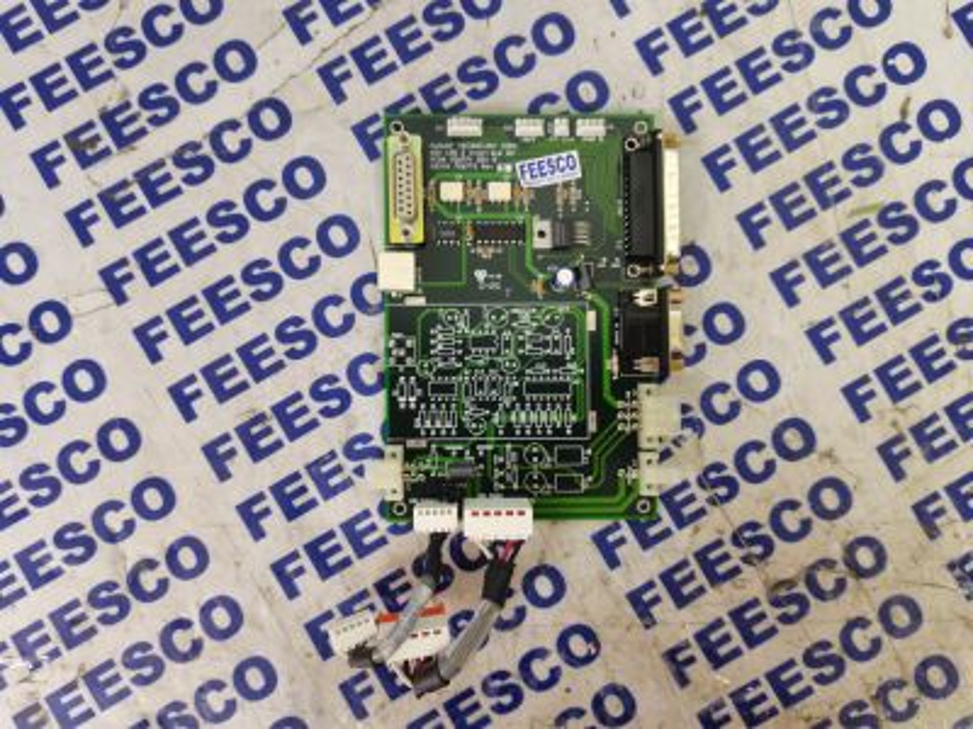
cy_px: 364
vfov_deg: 53.1
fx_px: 731
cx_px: 486
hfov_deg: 67.3
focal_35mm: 26
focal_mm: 5.58
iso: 640
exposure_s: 1/20
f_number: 1.8
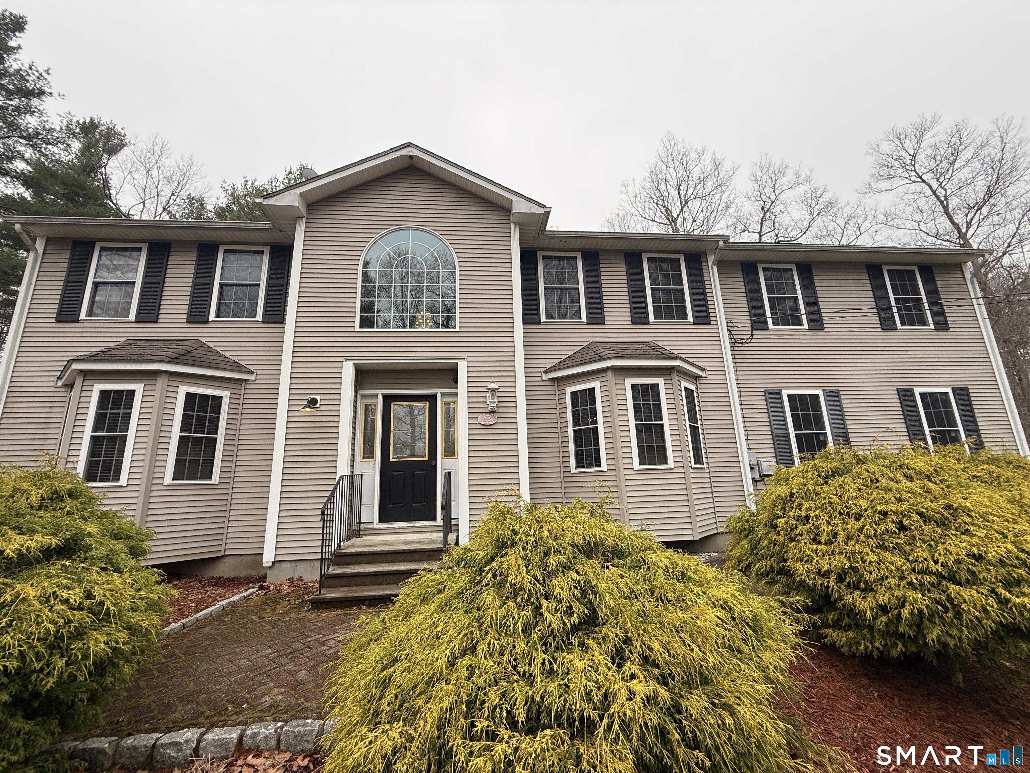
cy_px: 386
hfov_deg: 102.1
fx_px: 417
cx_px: 515
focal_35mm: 14
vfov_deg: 85.7
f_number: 2.2
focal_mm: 2.22
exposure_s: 1/1189
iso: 64
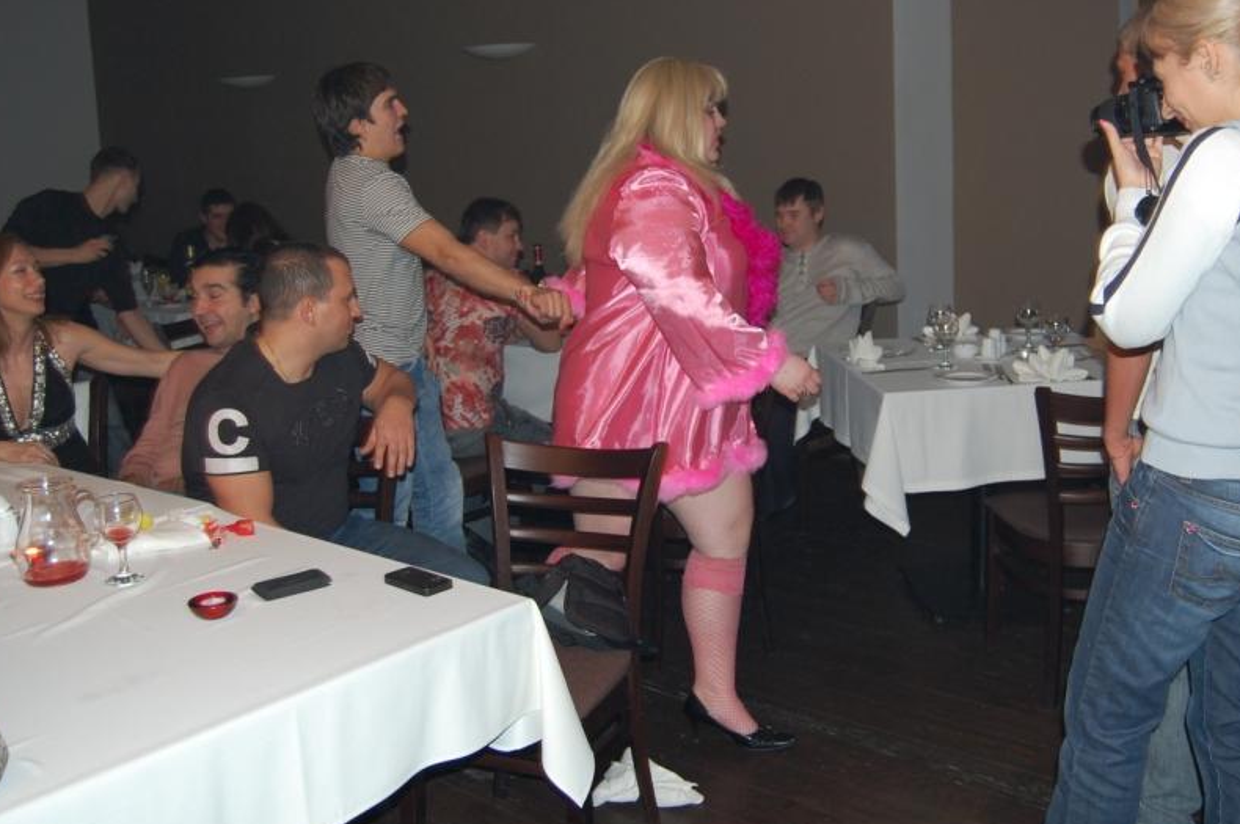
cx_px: 661
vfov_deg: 37.7
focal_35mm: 35
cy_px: 352
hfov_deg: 54.4
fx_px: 1204
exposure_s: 1/60
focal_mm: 18
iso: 400
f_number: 3.5
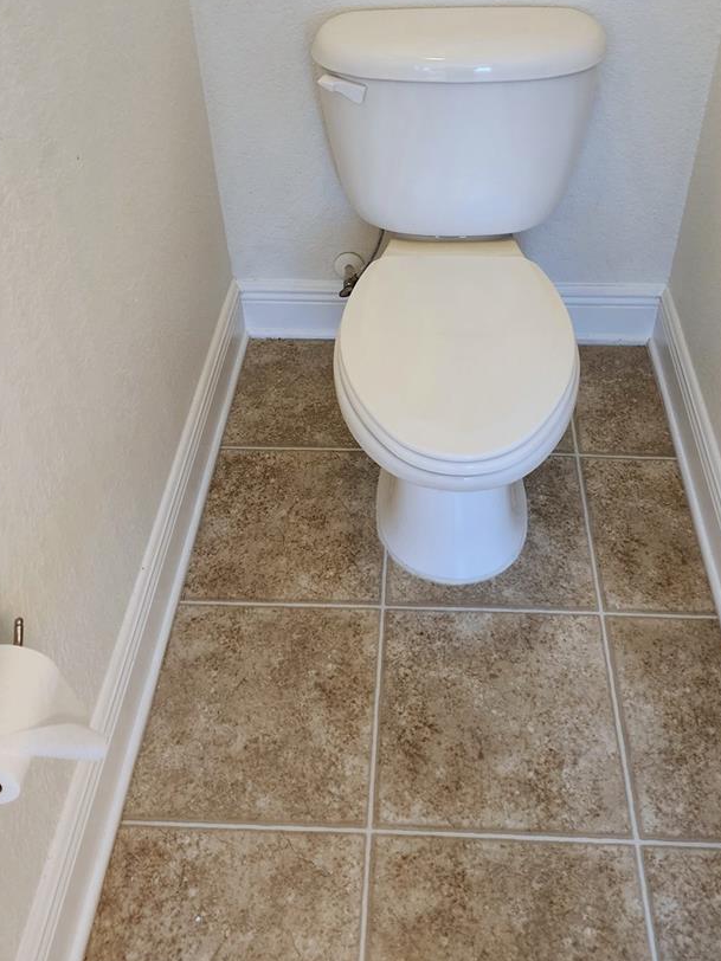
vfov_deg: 52.6
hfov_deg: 41.7
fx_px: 944
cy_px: 299
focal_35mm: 34
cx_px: 400
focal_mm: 6.4
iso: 500
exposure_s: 1/60
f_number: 1.8
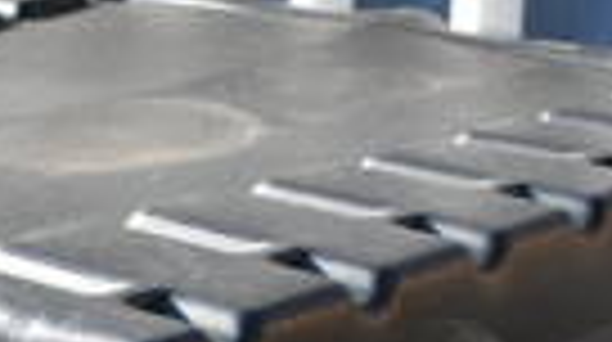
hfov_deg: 16.9
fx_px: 2058
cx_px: 194
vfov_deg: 9.2
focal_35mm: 127
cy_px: 554
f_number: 5.6
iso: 100
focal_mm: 18
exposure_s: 1/125
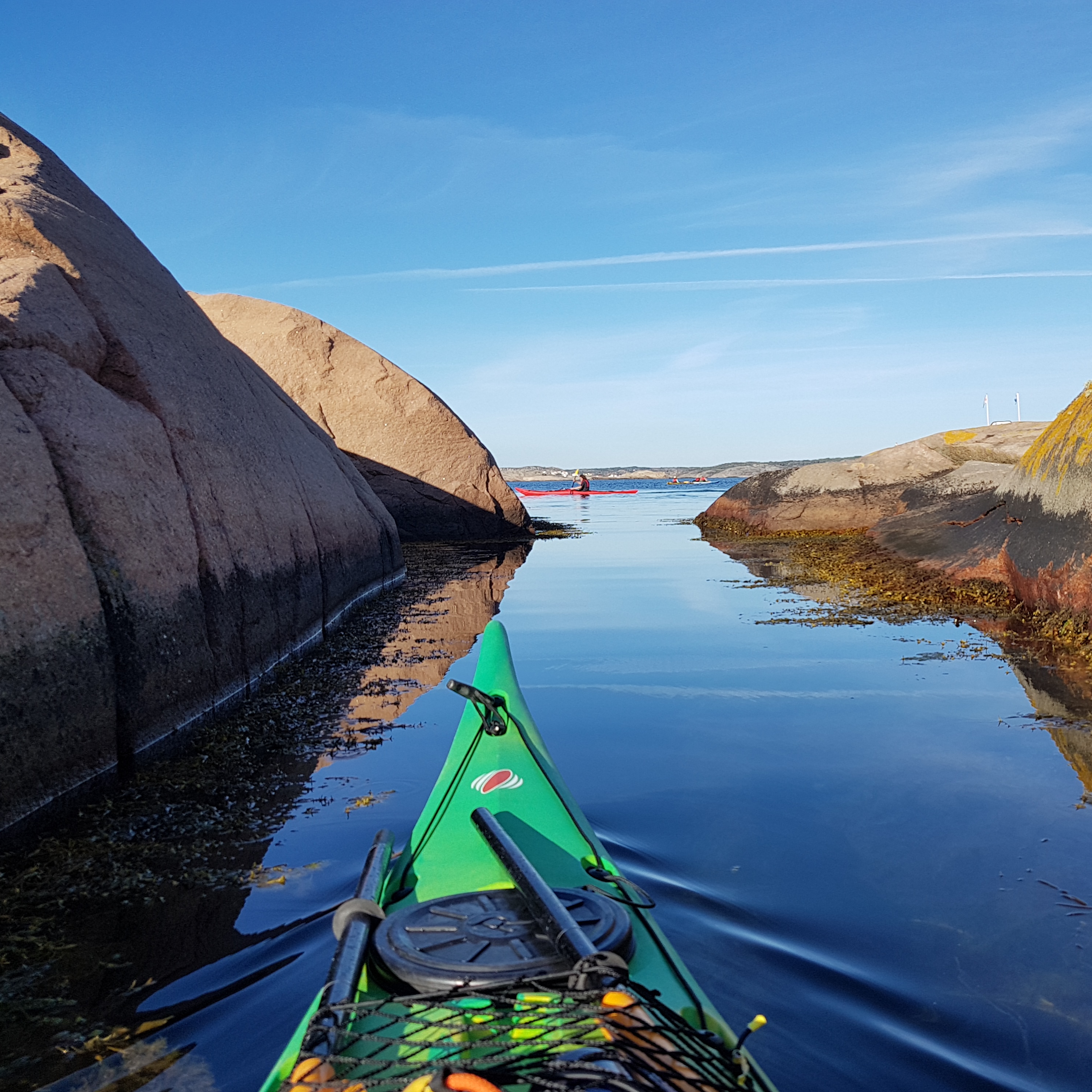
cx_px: 728
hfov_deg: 51.6
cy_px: 541
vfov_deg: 52.5
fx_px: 1106
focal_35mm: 31
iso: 40
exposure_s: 1/1948
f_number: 1.7
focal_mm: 4.2
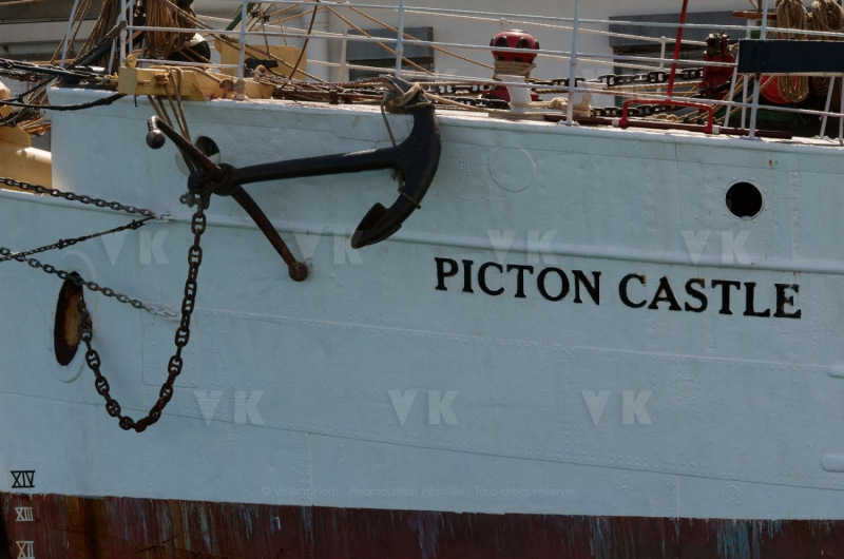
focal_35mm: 174
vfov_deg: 7.9
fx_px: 4071
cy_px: 280
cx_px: 422
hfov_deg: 11.8
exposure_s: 1/400
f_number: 8
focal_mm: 116
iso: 100
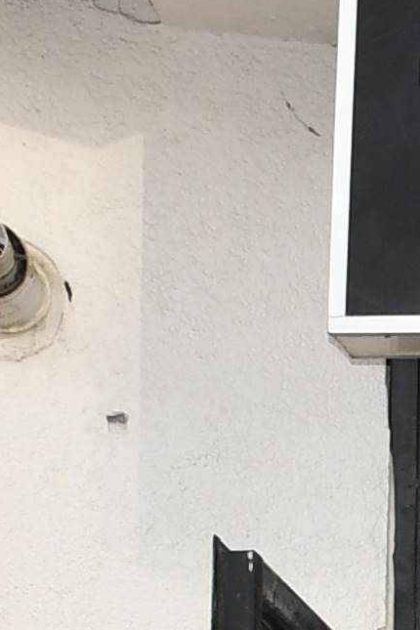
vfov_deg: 7.7
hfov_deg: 5.1
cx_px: 1201
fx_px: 4532
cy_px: 1176
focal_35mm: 259
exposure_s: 1/250
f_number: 6.3
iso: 250
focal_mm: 20
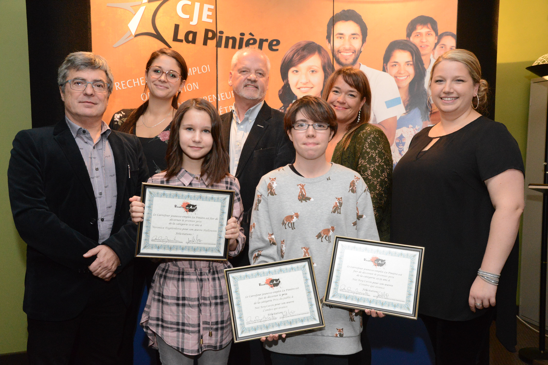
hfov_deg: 54.4
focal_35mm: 35
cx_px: 274
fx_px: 533
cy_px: 182
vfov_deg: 37.9
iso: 6400
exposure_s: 1/250
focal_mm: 35
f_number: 7.1
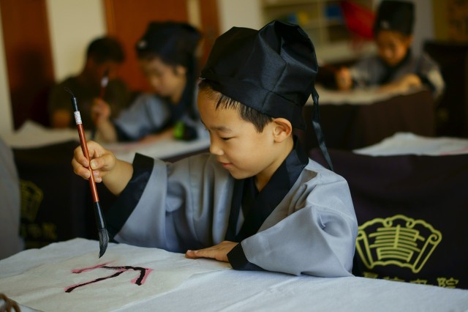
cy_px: 156
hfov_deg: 27.0
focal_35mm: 75
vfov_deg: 18.2
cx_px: 234
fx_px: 974
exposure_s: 1/320
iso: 200
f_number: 2
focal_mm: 50
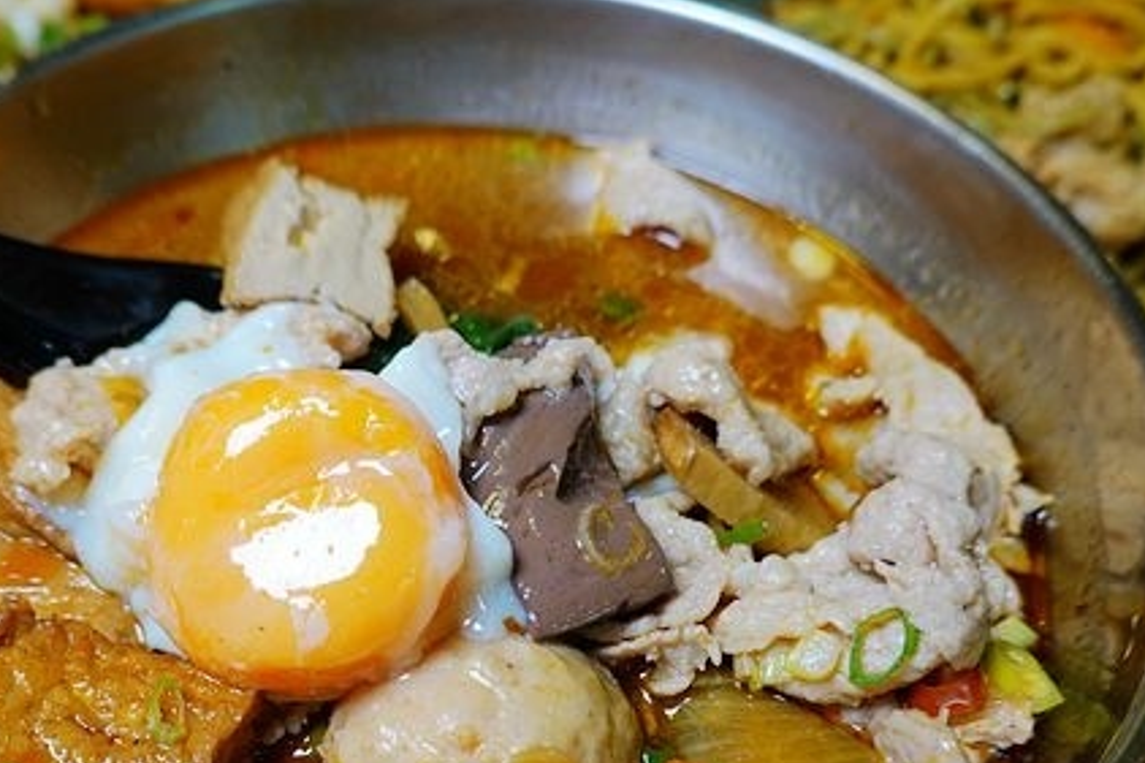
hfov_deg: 51.6
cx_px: 472
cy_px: 542
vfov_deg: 35.4
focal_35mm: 37
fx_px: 1176
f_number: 2.8
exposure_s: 1/40
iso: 125
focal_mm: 9
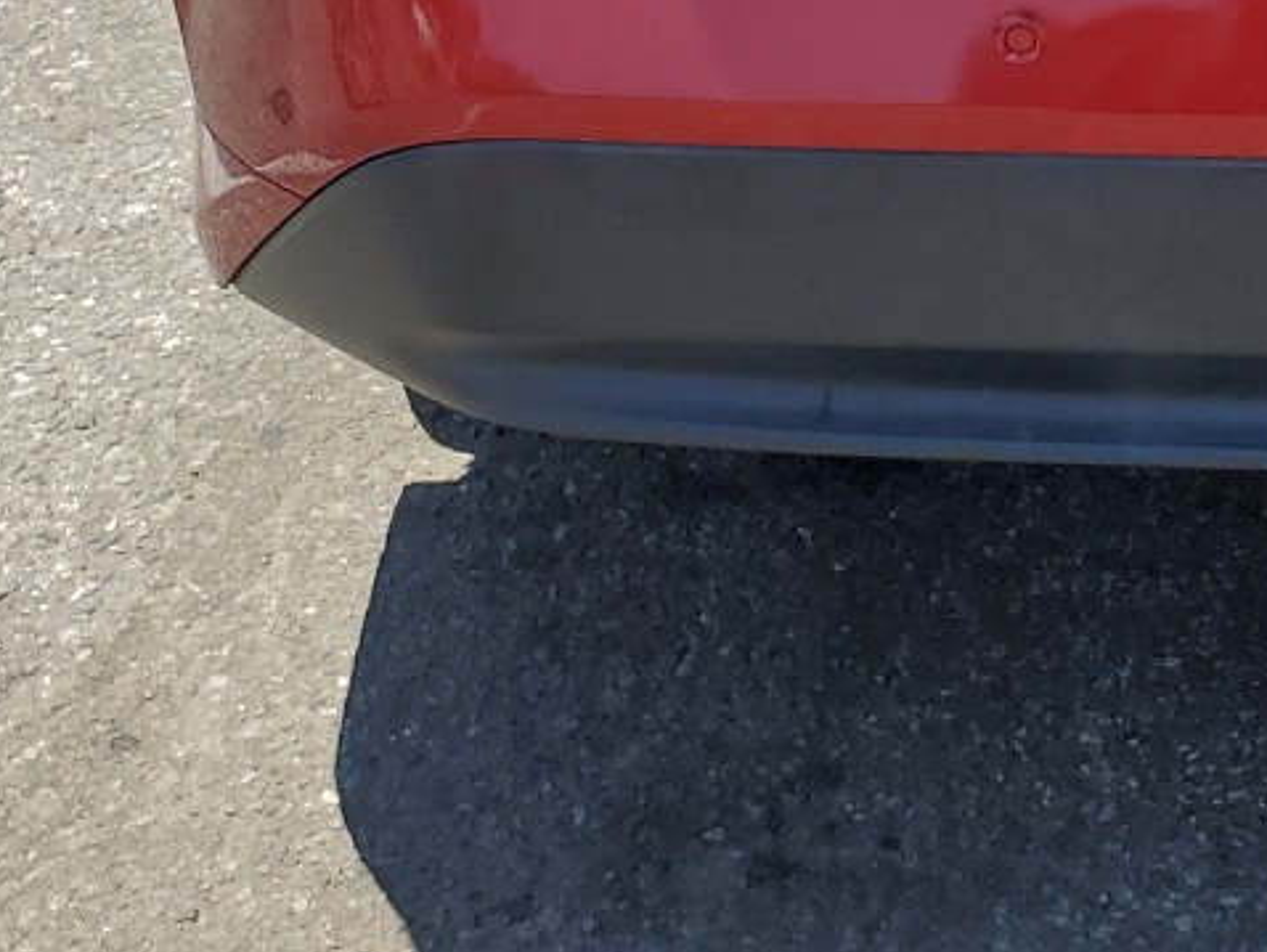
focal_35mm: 87
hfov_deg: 21.2
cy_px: -533
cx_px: 1429
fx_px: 3186
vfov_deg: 15.5
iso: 50
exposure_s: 1/2000
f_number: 1.5
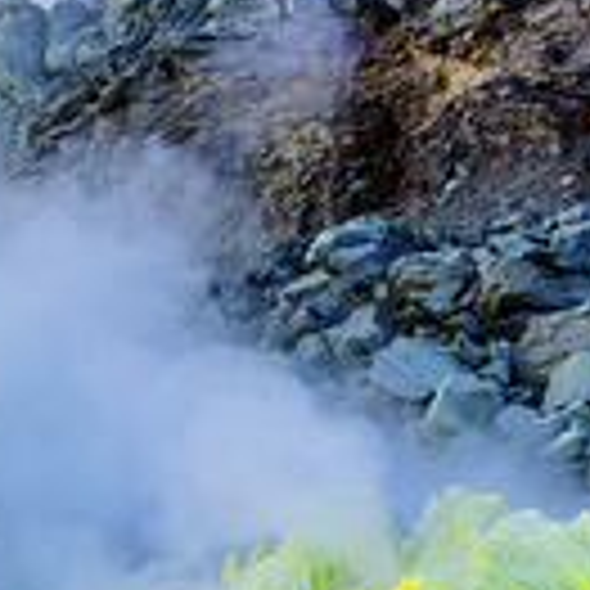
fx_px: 1793
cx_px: -520
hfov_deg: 15.6
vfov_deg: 18.7
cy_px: 329
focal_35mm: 93
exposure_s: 1/60
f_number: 11
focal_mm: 24
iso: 64
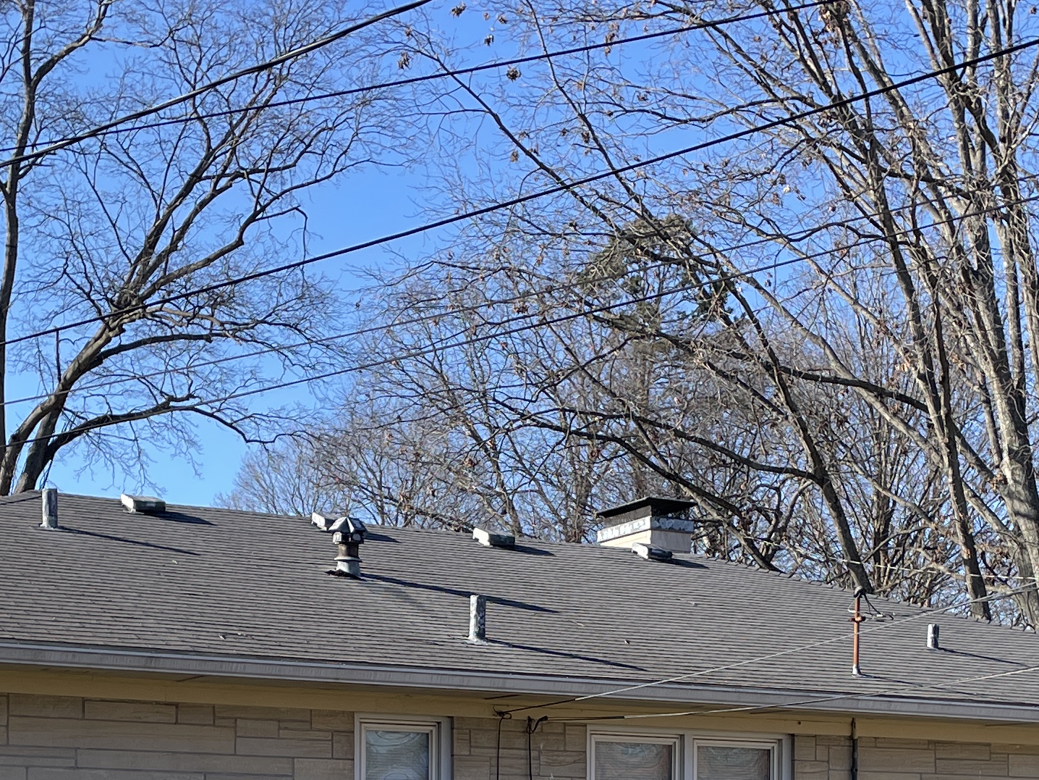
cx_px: 530
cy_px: 870
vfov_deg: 19.3
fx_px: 2191
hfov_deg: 26.7
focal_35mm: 73
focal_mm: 4.2
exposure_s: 1/1595
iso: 50
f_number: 1.6
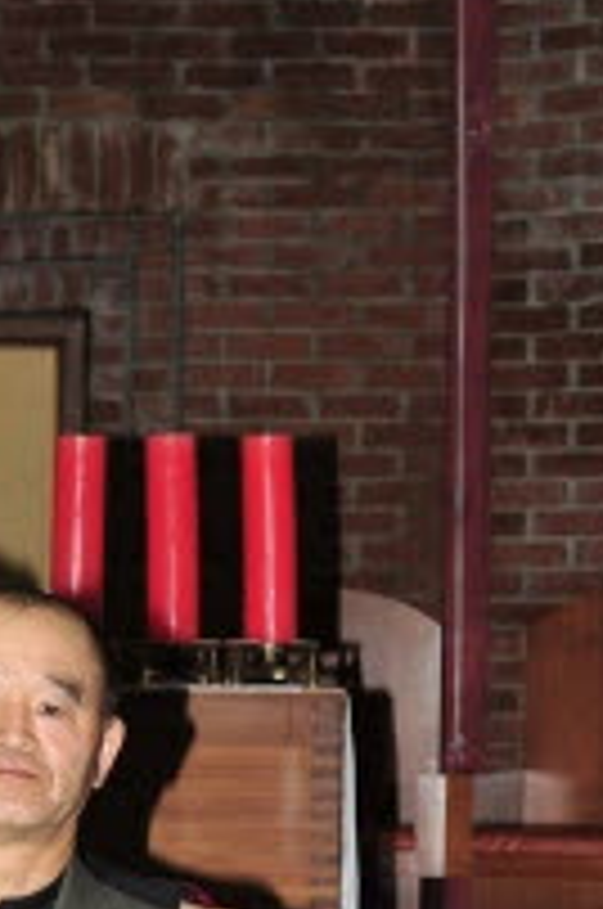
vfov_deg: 12.9
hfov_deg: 8.5
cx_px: -376
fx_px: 3958
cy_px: 986
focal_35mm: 157
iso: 200
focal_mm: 44
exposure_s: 1/60
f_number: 6.3
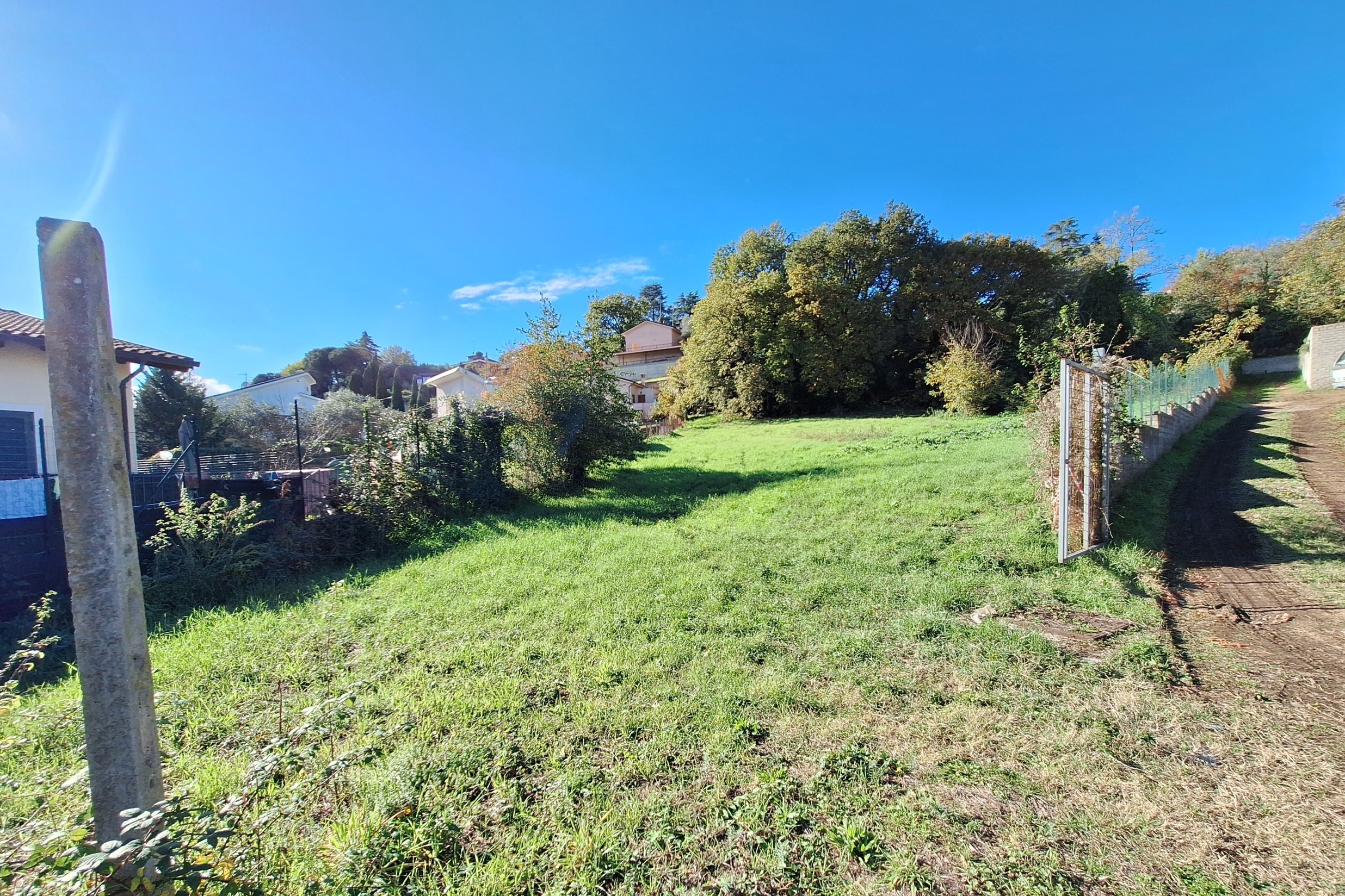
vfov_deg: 81.0
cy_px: 494
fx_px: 523
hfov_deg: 104.2
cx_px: 696
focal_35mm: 14
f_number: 2.2
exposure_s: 1/1543
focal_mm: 1.74
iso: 40
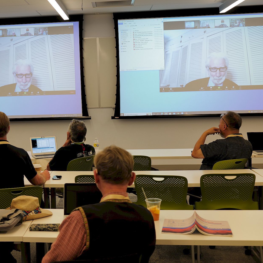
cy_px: 101
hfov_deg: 28.0
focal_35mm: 60
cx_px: 50
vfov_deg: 28.5
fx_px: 516
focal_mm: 35
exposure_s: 1/60
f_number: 4
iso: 400
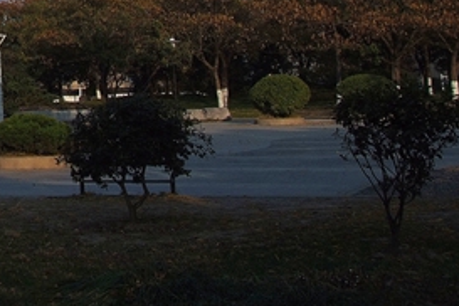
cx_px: -186
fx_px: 2014
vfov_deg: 8.5
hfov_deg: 12.5
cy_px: -108
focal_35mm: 158
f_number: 5
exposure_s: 1/1600
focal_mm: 32
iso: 200
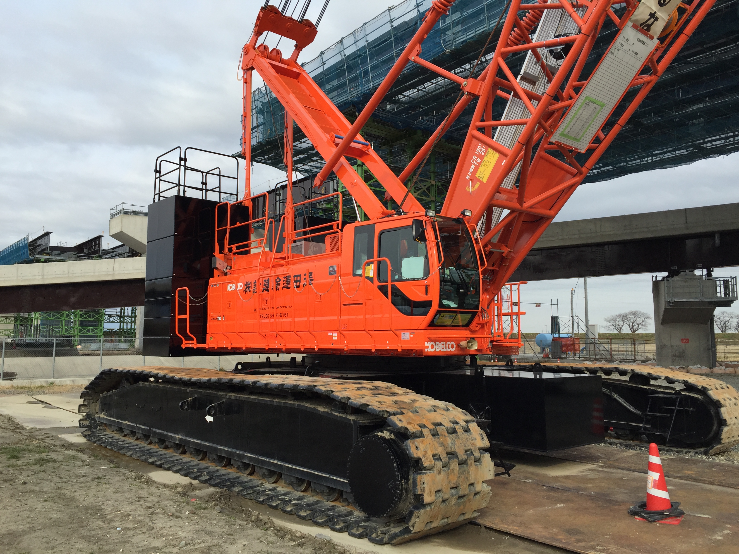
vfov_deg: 48.2
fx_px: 619
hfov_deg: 61.7
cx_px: 370
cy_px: 277
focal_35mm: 29
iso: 32
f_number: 2.2
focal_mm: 4.15
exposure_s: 1/1099
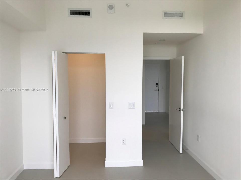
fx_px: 195
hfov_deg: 63.4
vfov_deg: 49.7
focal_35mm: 28
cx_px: 120
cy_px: 90
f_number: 1.8
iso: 32
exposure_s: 1/120
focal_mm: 3.99
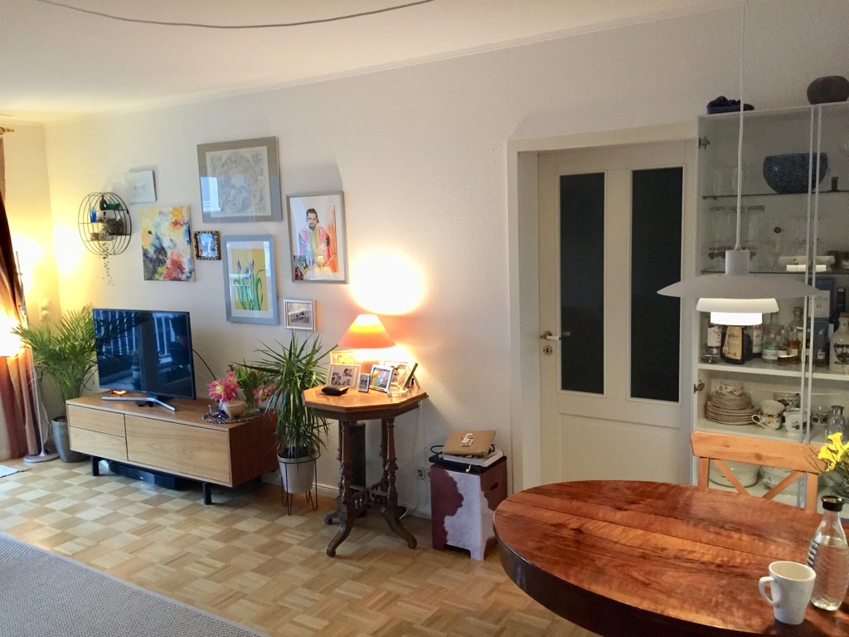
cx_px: 424
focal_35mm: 29
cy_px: 318
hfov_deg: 61.7
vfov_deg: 48.2
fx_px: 711
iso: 250
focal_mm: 4.15
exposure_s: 1/33
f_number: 2.2
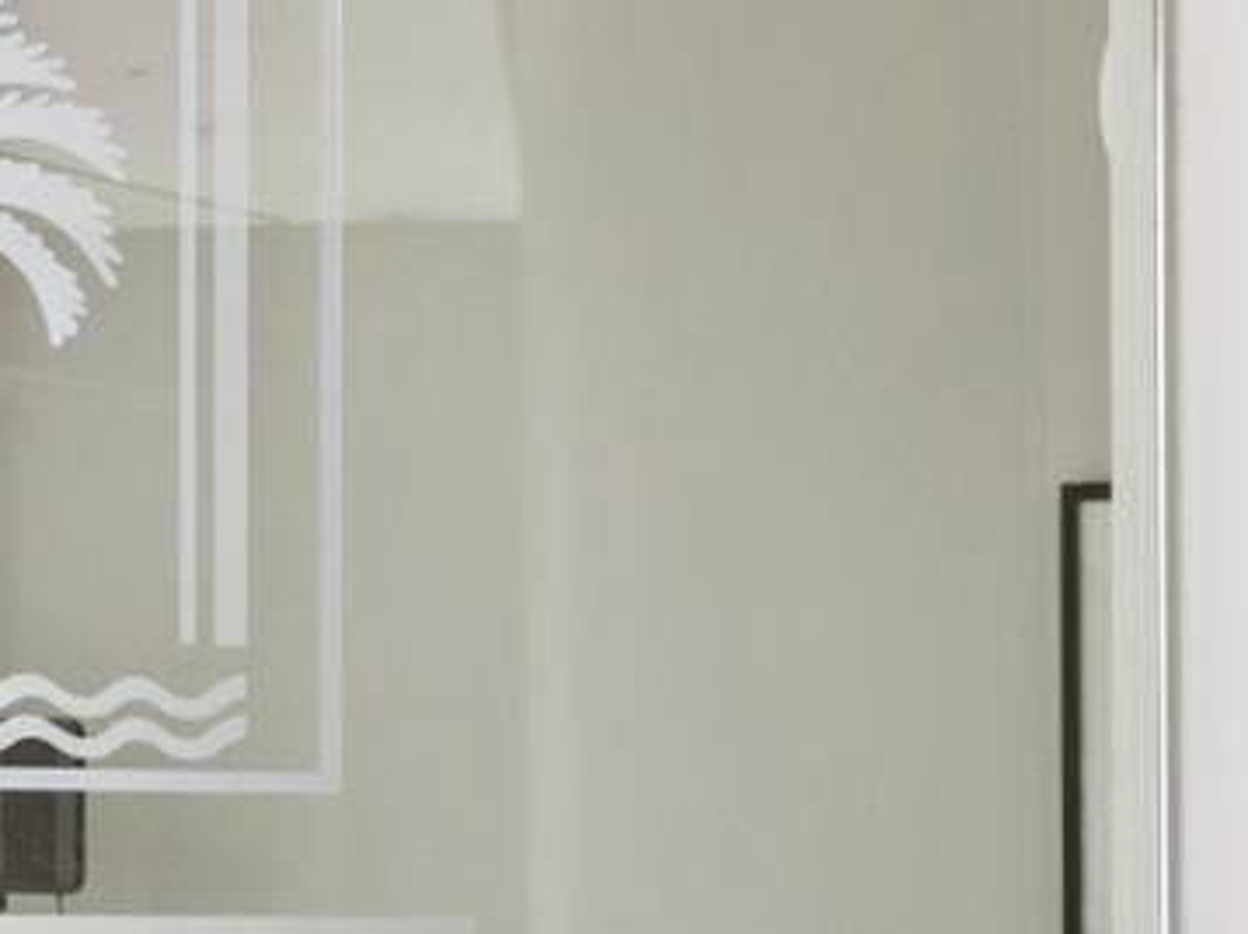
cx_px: -14
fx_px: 4504
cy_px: 958
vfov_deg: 11.7
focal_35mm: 125
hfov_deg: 15.5
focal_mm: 31
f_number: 8
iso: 800
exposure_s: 1/13
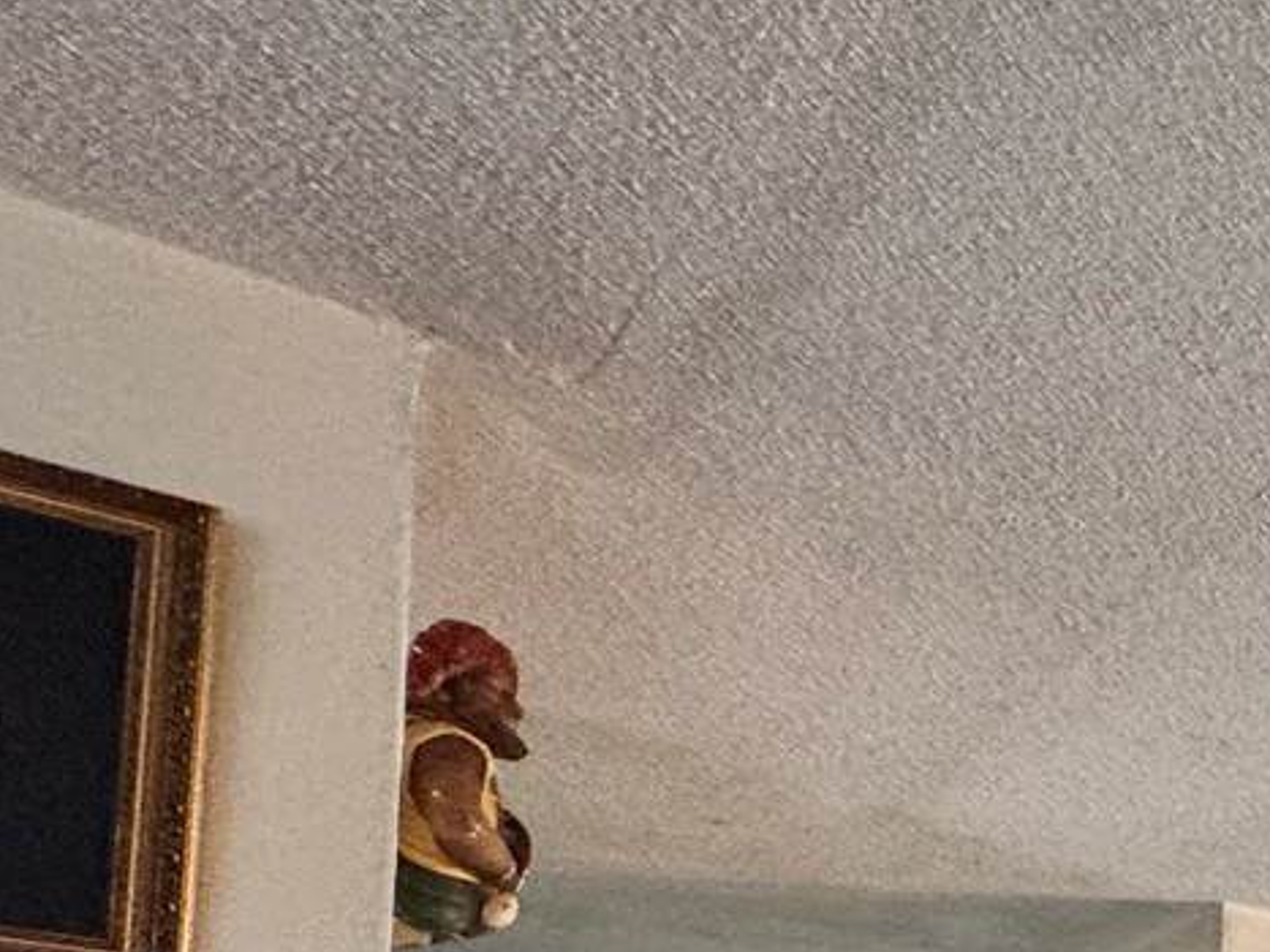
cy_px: 1303
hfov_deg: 24.4
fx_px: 1761
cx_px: 2129
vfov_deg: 25.2
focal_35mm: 48
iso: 400
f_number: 2.2
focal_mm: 2.22
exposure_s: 1/60
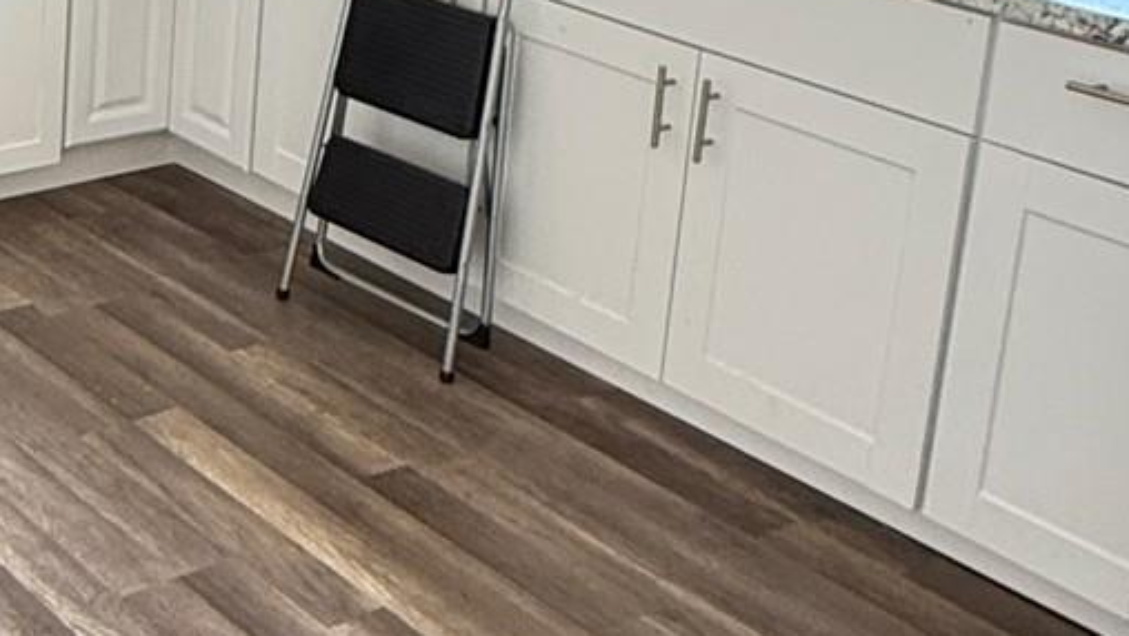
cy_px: -82
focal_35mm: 48
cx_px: -2
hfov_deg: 38.1
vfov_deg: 23.3
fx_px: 1437
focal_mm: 2.22
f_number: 2.2
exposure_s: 1/60
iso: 320
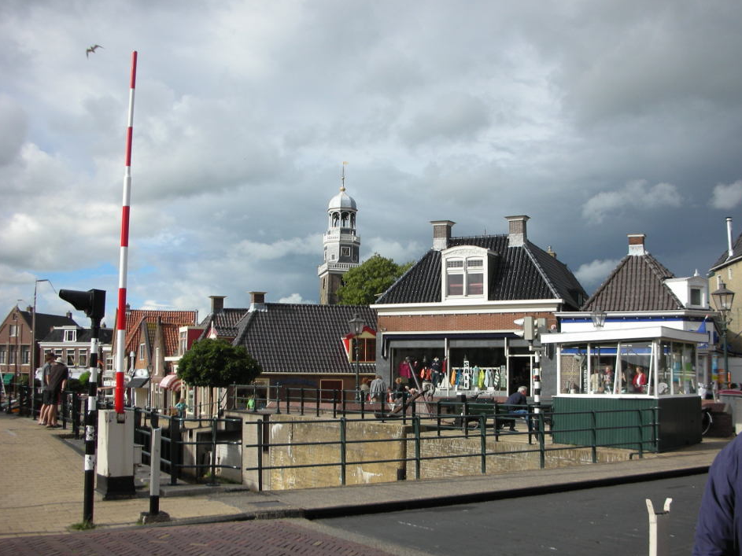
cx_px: 400
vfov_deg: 37.7
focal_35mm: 38
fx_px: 814
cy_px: 293
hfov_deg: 48.9
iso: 50
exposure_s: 1/98.4
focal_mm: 5.8
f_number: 8.5
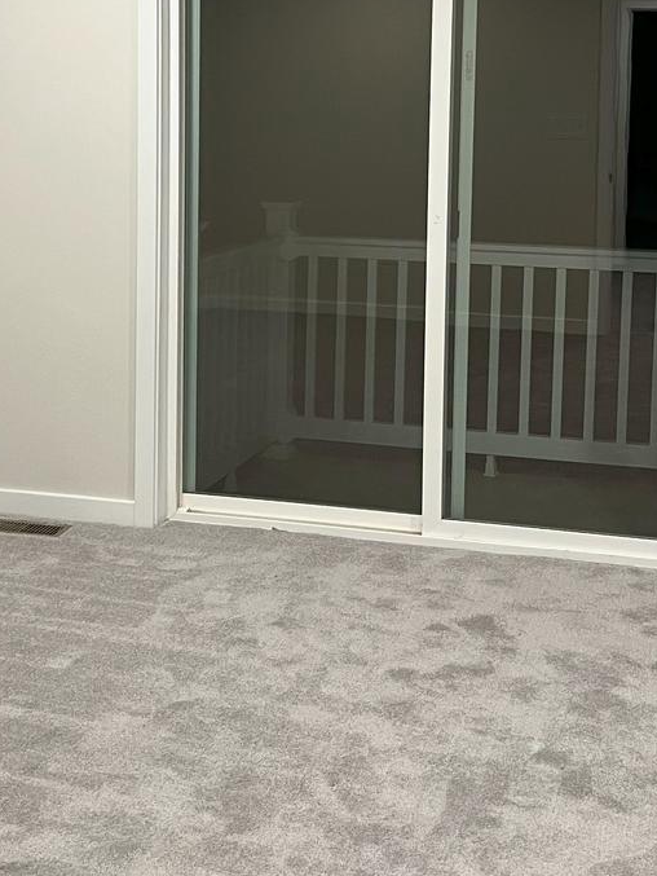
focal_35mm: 59
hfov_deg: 24.8
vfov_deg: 32.1
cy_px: 215
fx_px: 1493
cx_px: 278
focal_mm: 5.1
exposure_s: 1/60
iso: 160
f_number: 1.6
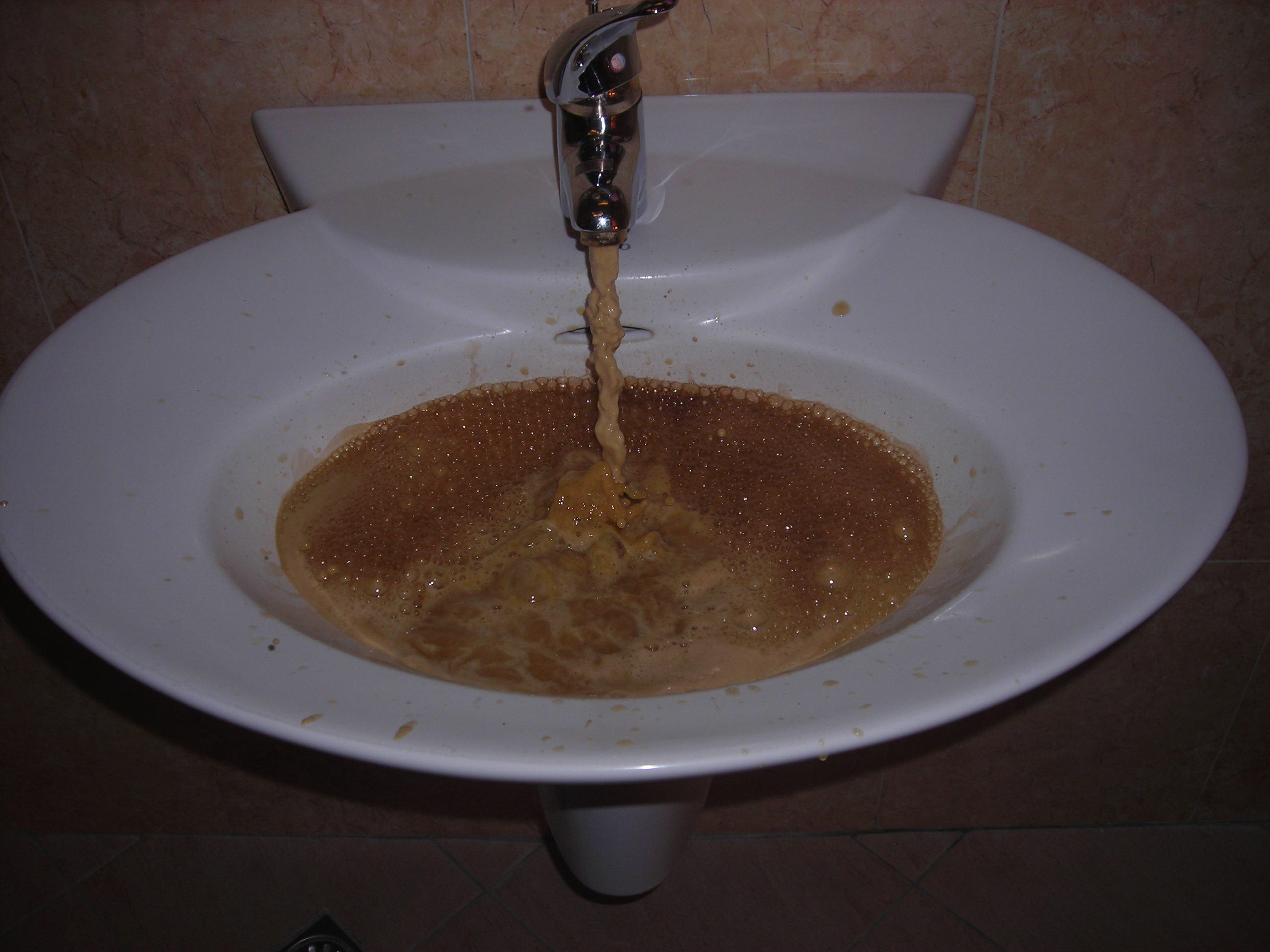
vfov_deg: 37.7
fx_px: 1394
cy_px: 476
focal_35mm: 38
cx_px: 635
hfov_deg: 49.0
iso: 50
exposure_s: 1/60.1
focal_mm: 6.3
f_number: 3.2
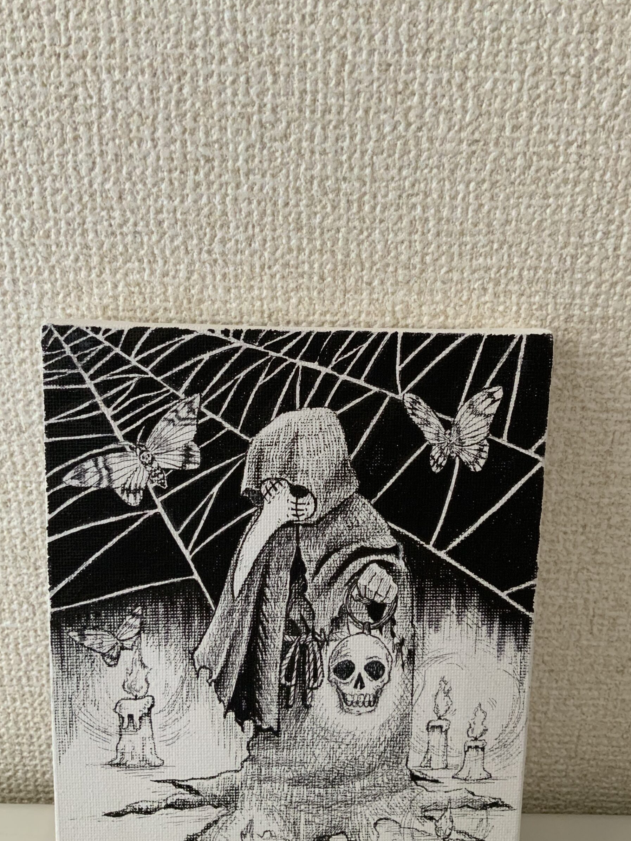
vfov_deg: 58.3
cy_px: 405
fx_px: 754
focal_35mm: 31
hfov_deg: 45.4
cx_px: 315
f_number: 1.8
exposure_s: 1/60
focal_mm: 3
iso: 160
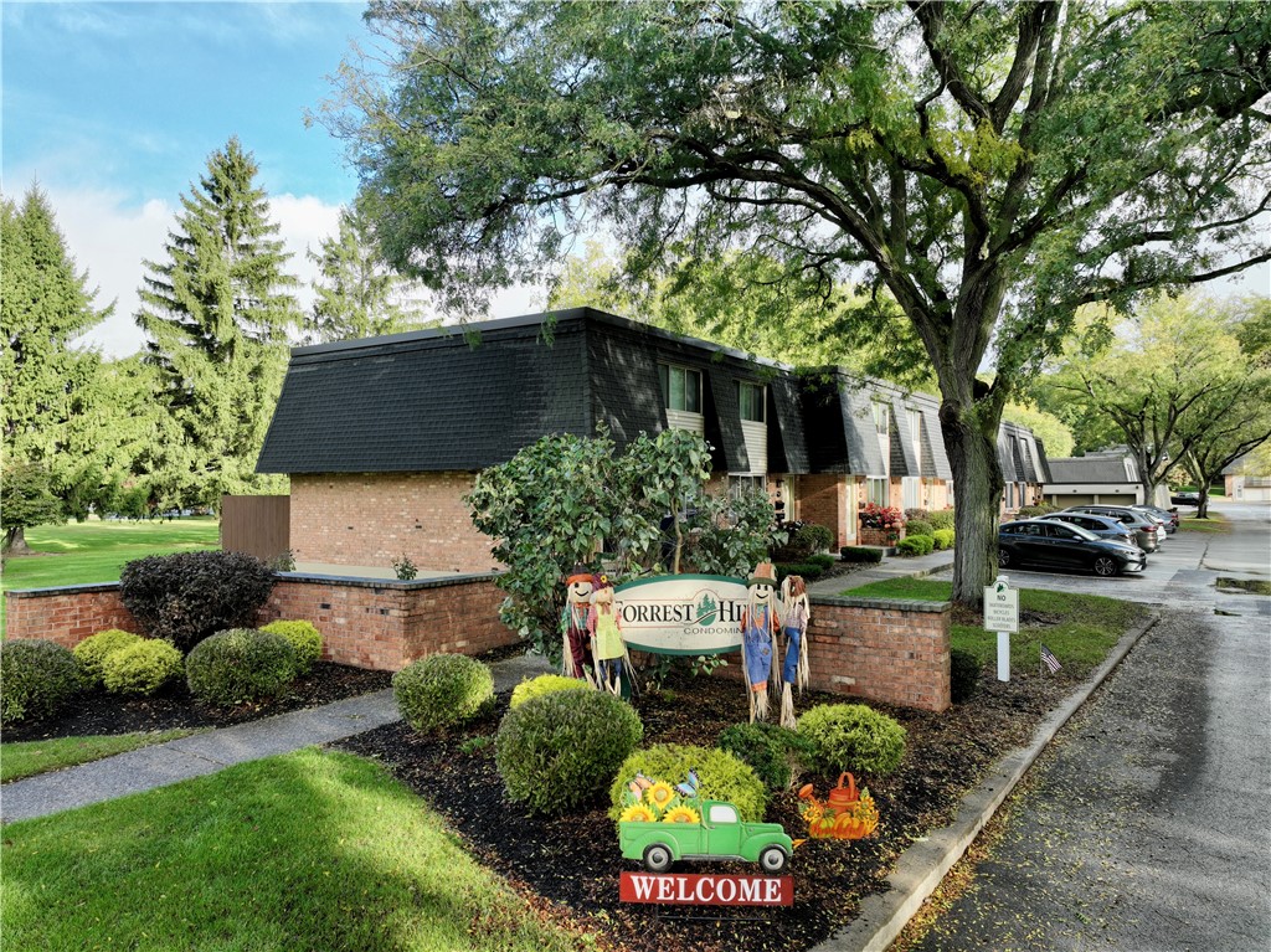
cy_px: 476
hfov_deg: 71.6
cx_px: 636
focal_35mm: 24
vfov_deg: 56.8
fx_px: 881
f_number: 2.8
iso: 400
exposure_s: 1/1000
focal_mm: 12.29
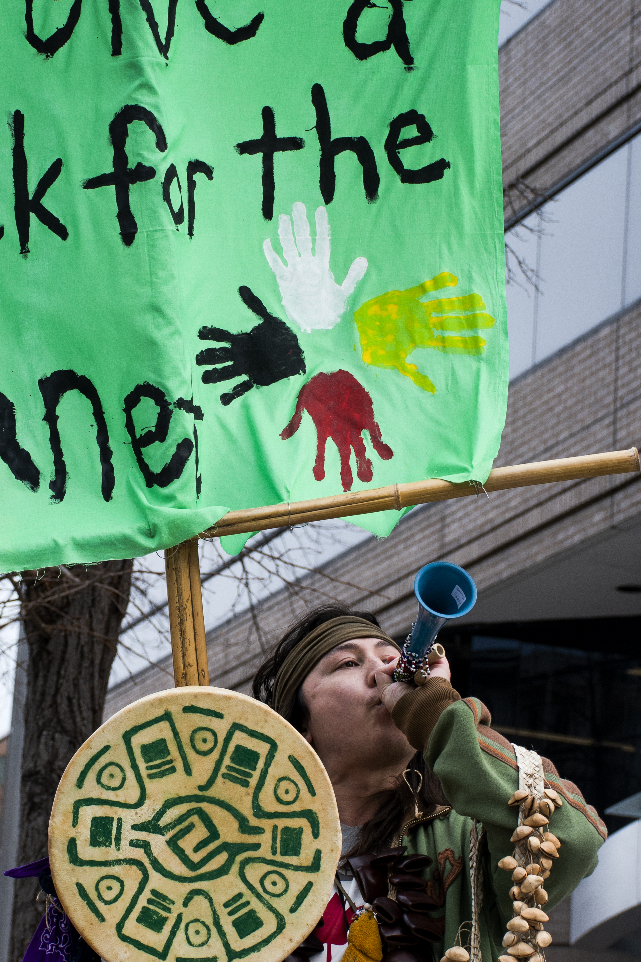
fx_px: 3231
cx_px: 150
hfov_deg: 11.3
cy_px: 492
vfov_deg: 16.9
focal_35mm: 121
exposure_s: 1/250
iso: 200
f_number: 5.6
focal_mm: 48
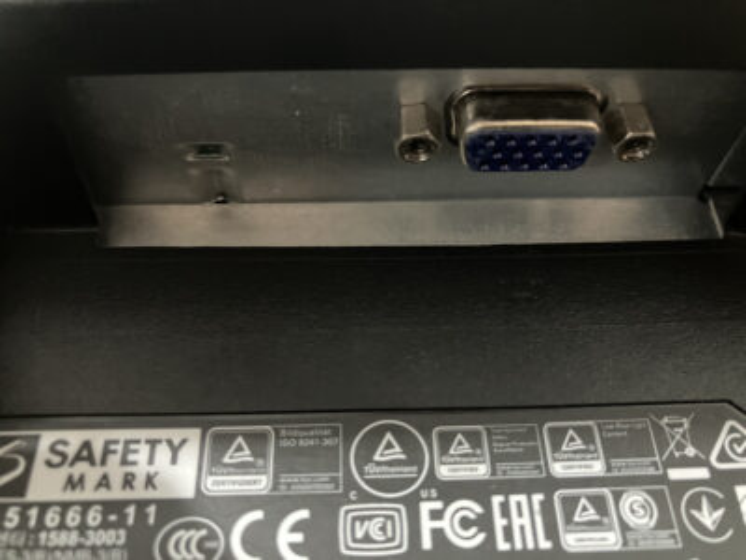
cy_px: 280
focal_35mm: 28
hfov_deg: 63.4
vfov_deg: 49.7
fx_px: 603
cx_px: 373
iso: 640
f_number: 1.8
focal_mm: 3.99
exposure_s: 1/17
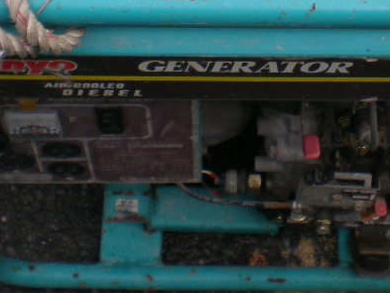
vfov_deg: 14.6
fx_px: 1116
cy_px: -35
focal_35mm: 99
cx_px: 237
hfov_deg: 19.8
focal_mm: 6.3
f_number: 4.6
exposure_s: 1/176
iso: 50
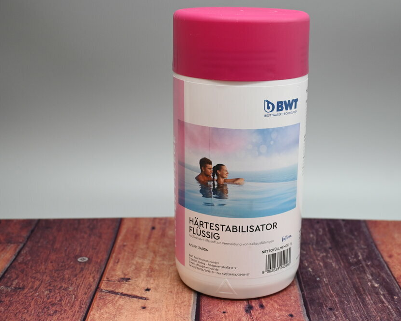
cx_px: 241
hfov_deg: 35.9
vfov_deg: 29.2
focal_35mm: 52
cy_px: 161
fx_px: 616
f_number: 4.8
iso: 560
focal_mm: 30.5
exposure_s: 1/50
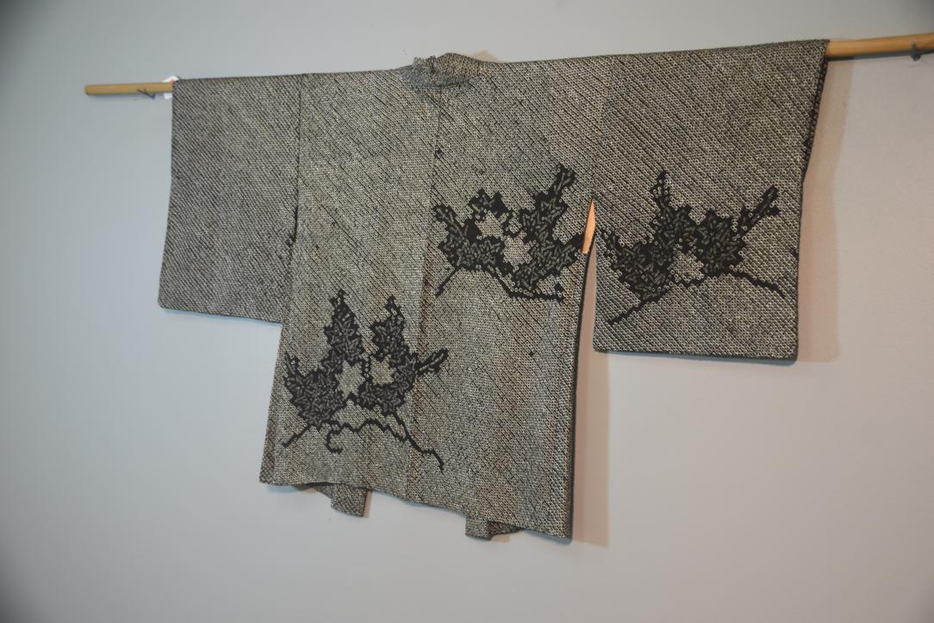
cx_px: 467
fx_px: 1012
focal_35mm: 39
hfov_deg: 49.5
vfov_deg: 34.2
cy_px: 312
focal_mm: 26
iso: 400
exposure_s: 1/60
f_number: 4
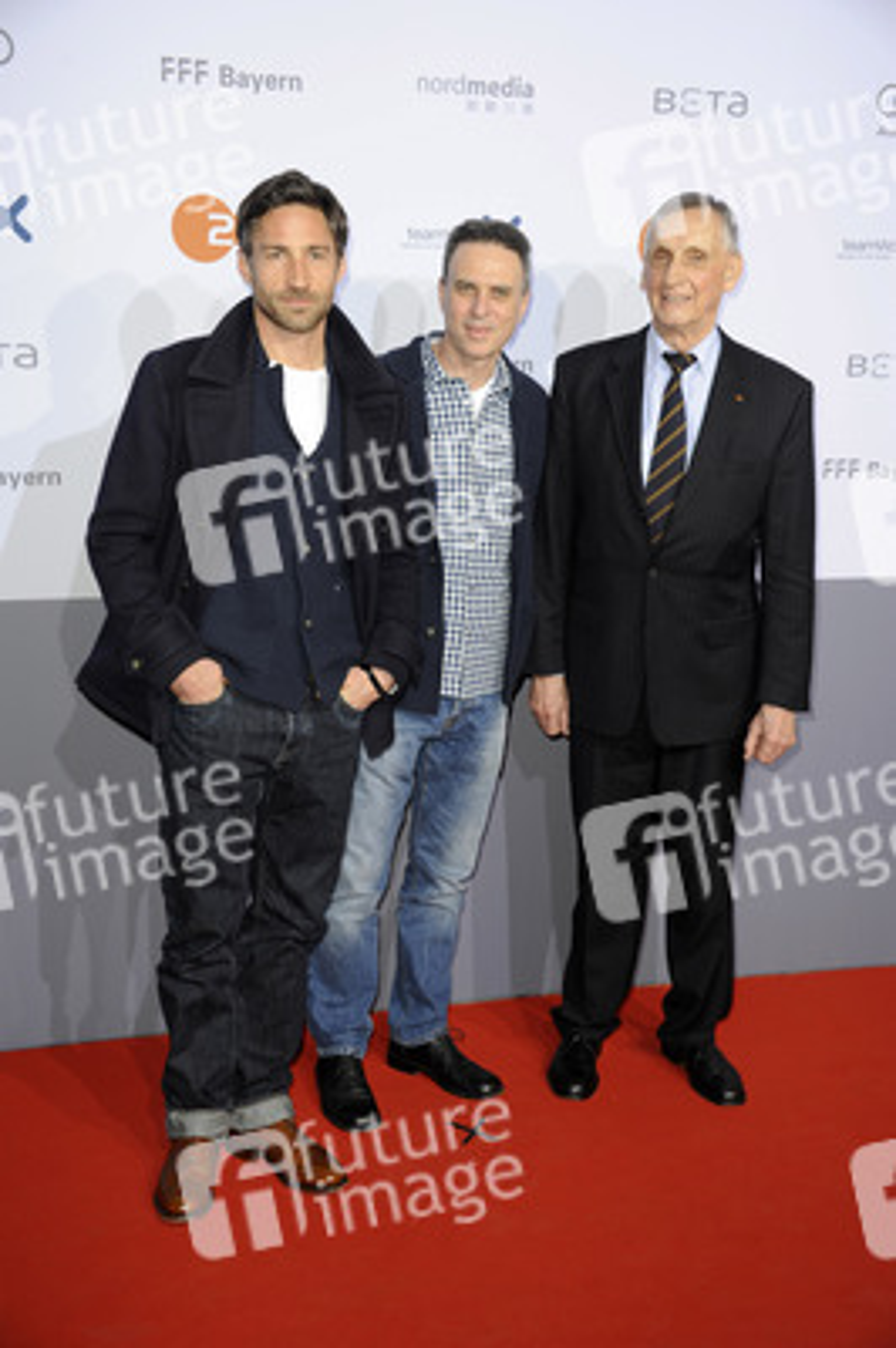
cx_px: 448
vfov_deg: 41.1
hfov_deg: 28.0
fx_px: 1795
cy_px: 674
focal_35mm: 48
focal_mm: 48
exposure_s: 1/160
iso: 500
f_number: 5.6
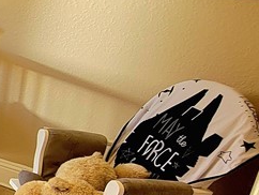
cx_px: -152
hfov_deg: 24.7
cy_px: 151
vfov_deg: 26.2
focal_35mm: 55
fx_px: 412
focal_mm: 2.2
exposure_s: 1/60.2
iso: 80
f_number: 2.2
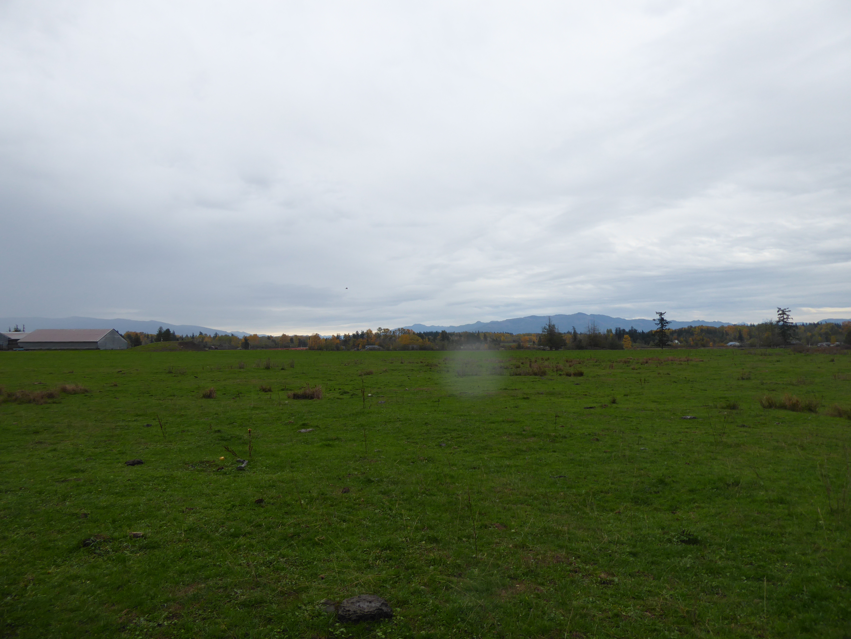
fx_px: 590
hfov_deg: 71.6
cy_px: 320
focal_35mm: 24
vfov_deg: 56.8
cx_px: 426
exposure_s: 1/200
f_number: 3.3
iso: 80
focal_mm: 4.3
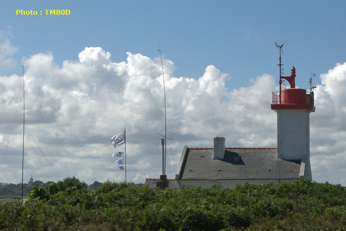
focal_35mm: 105
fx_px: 1009
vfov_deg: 13.0
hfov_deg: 19.5
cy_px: 116
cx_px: 173
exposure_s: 1/1000
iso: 200
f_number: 8
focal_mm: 70
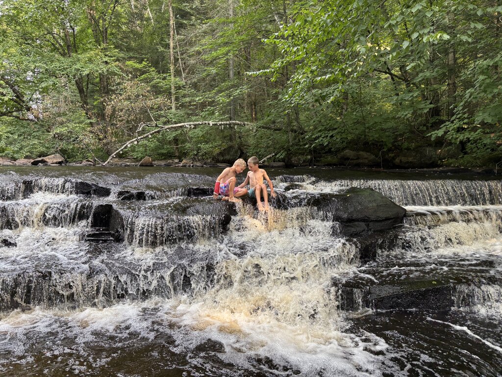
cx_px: 251
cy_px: 188
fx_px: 377
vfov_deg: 53.1
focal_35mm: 26
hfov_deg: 67.3
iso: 40
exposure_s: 1/204
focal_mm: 5.96
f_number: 1.6
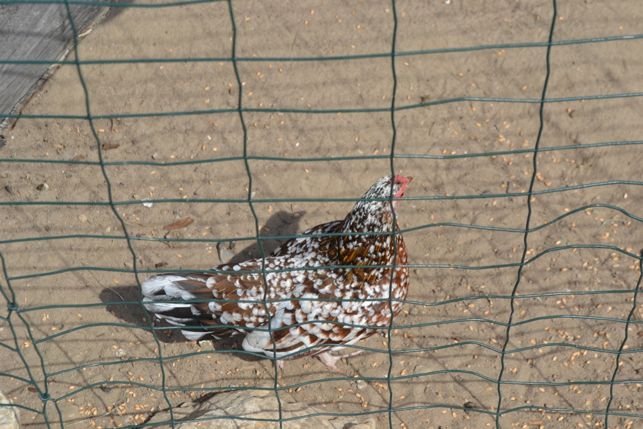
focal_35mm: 82
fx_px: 1474
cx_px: 322
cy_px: 214
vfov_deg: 16.6
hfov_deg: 24.6
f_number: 7.1
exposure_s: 1/200
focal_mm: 55
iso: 100
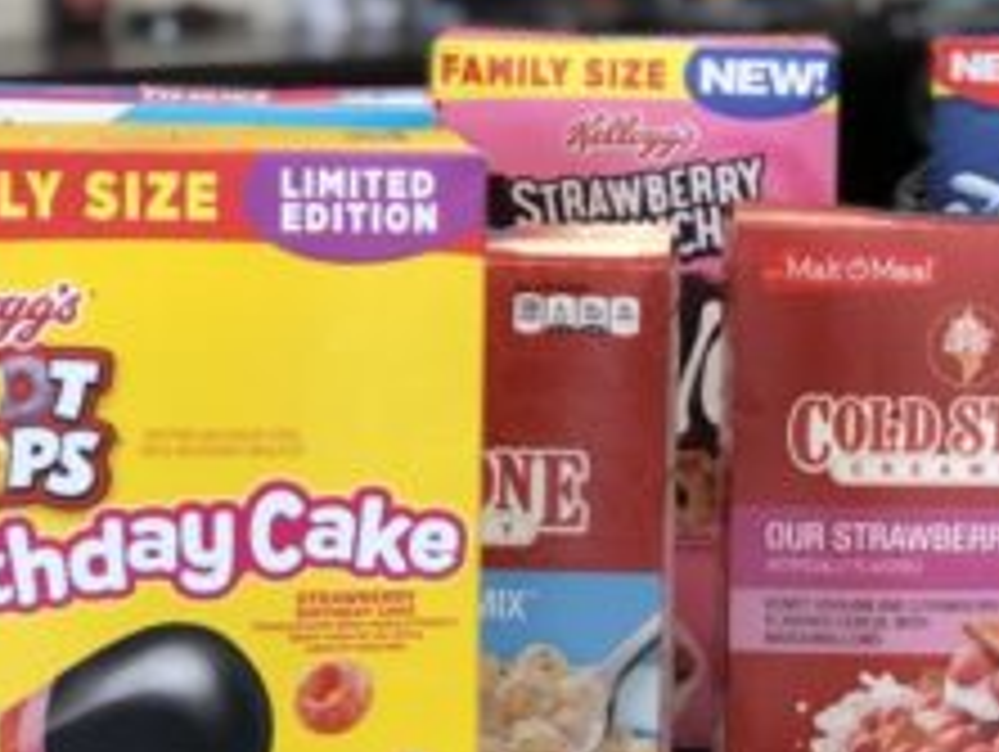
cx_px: 752
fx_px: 3929
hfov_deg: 14.4
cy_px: 527
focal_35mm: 136
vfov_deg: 10.9
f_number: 2.8
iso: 64
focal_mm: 6.6
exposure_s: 1/30
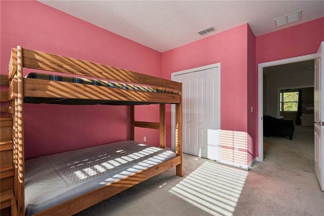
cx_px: 162
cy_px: 108
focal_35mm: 16
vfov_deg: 73.7
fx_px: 144
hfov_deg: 96.7
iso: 160
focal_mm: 16
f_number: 8
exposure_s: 1/80
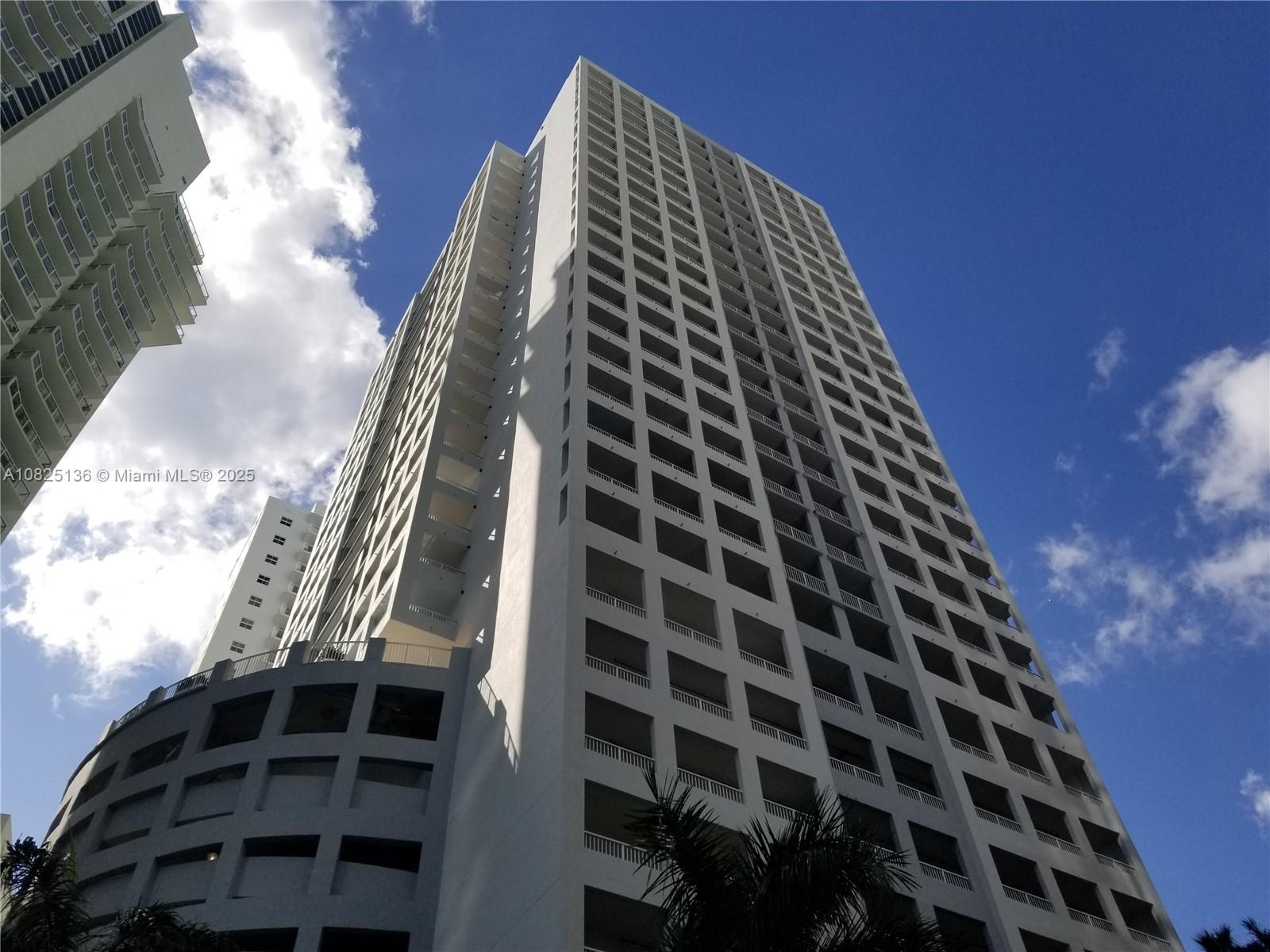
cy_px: 476
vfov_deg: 53.1
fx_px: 954
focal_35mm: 26
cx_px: 635
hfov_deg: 67.3
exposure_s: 1/4848
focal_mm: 4.3
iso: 50
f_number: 1.7
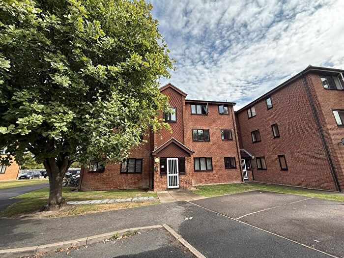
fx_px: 139
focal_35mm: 14
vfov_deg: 85.7
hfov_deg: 102.1
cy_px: 129
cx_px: 172
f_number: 2.2
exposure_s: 1/686
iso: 64
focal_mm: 2.22
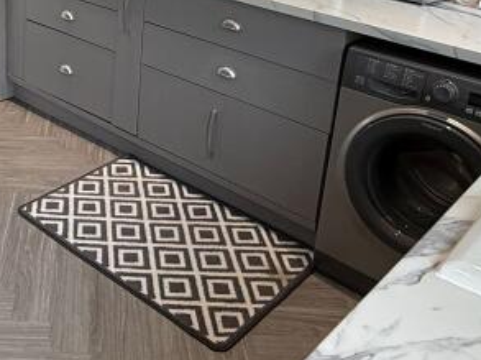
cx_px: 79
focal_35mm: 49
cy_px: 10
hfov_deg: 37.2
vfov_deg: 28.0
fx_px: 680
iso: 160
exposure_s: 1/100
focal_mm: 2.22
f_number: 2.2
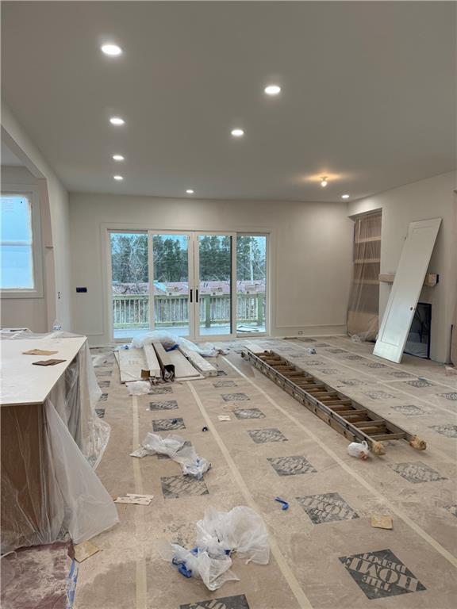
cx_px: 228
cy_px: 304
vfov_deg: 71.6
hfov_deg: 56.8
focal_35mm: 24
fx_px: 422
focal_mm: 6.76
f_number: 1.78
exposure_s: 1/120
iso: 80
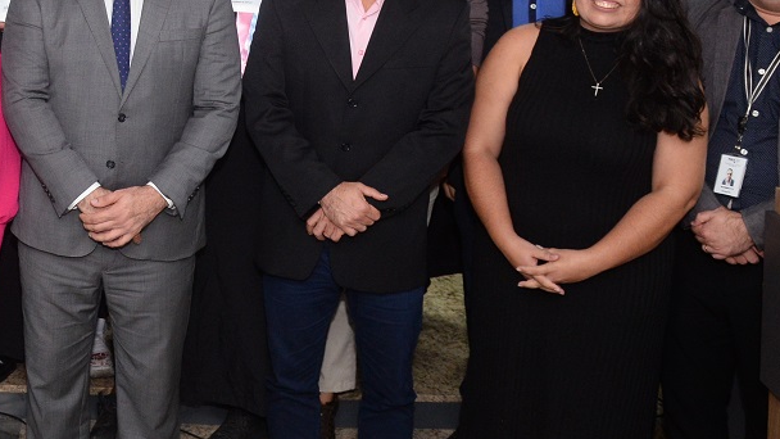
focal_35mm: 62
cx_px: -37
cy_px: 46
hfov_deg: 30.8
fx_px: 1282
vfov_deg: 19.1
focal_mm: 24
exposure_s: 1/180
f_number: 5.6
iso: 2200
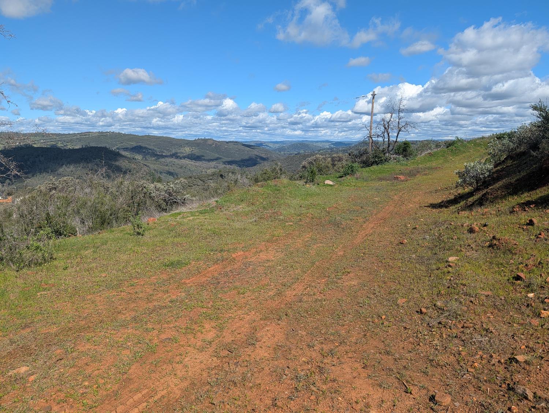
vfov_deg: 56.9
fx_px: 381
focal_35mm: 24
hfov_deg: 71.5
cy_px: 206
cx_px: 274
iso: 22
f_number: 1.68
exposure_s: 1/1383
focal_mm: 6.9
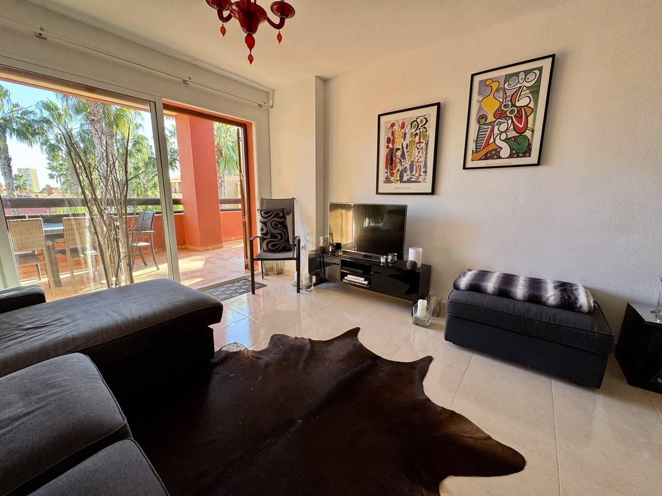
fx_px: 268
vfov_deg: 85.7
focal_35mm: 14
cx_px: 331
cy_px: 248
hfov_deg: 102.1
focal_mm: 2.22
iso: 80
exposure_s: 1/99
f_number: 2.2
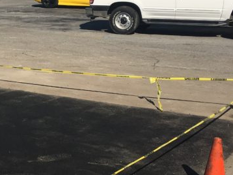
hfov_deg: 22.4
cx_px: -14
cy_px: 81
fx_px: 558
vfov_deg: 17.8
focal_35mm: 83
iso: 25
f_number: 2.2
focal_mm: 4.15
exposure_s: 1/2404
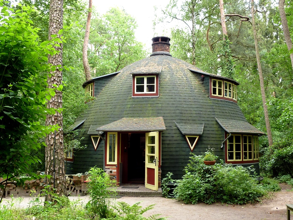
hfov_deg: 45.8
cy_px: 110
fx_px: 347
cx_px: 146
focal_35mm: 41
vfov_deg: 35.1
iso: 80
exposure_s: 1/50
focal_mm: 4.7
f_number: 3.4
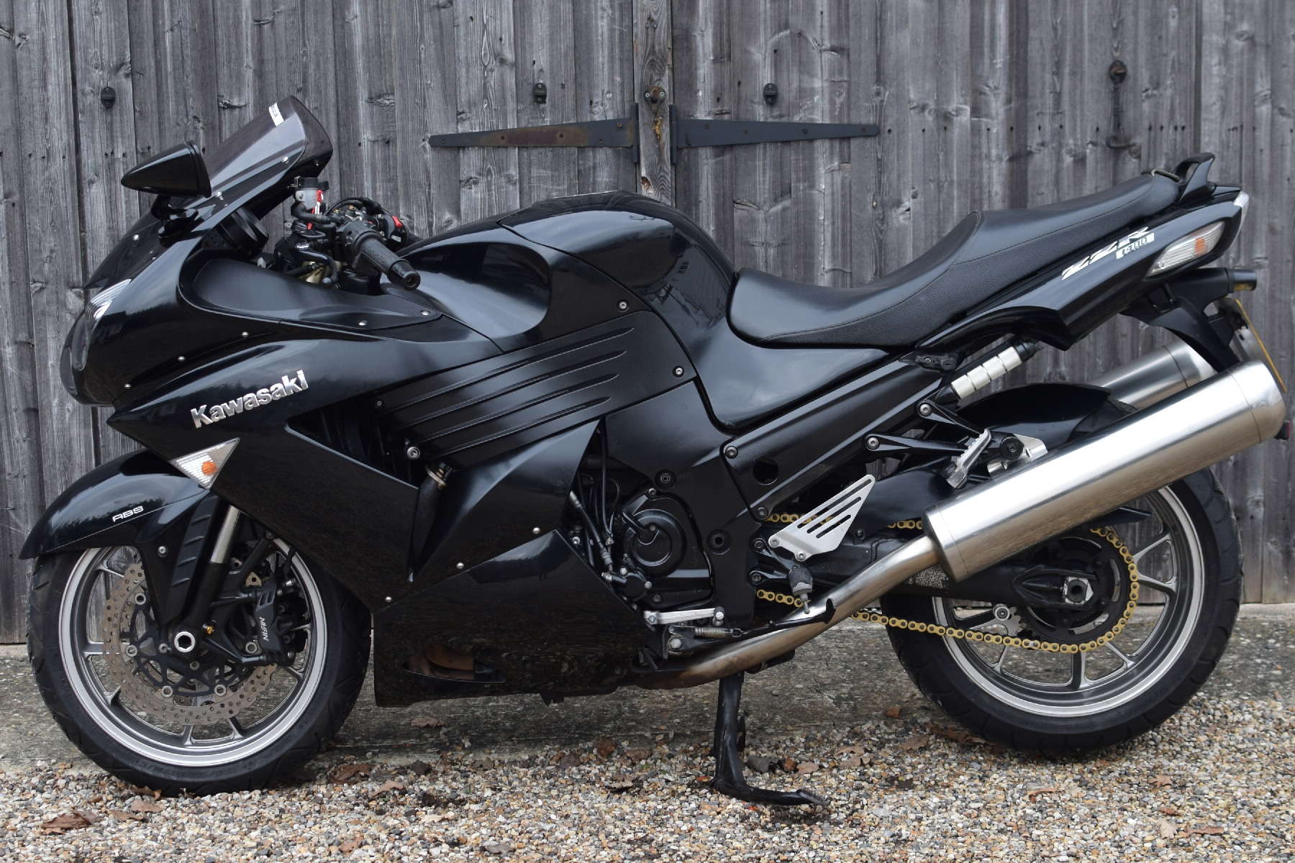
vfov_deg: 25.8
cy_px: 432
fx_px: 1888
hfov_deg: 37.9
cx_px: 648
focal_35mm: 52
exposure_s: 1/250
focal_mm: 35
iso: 100
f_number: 2.8
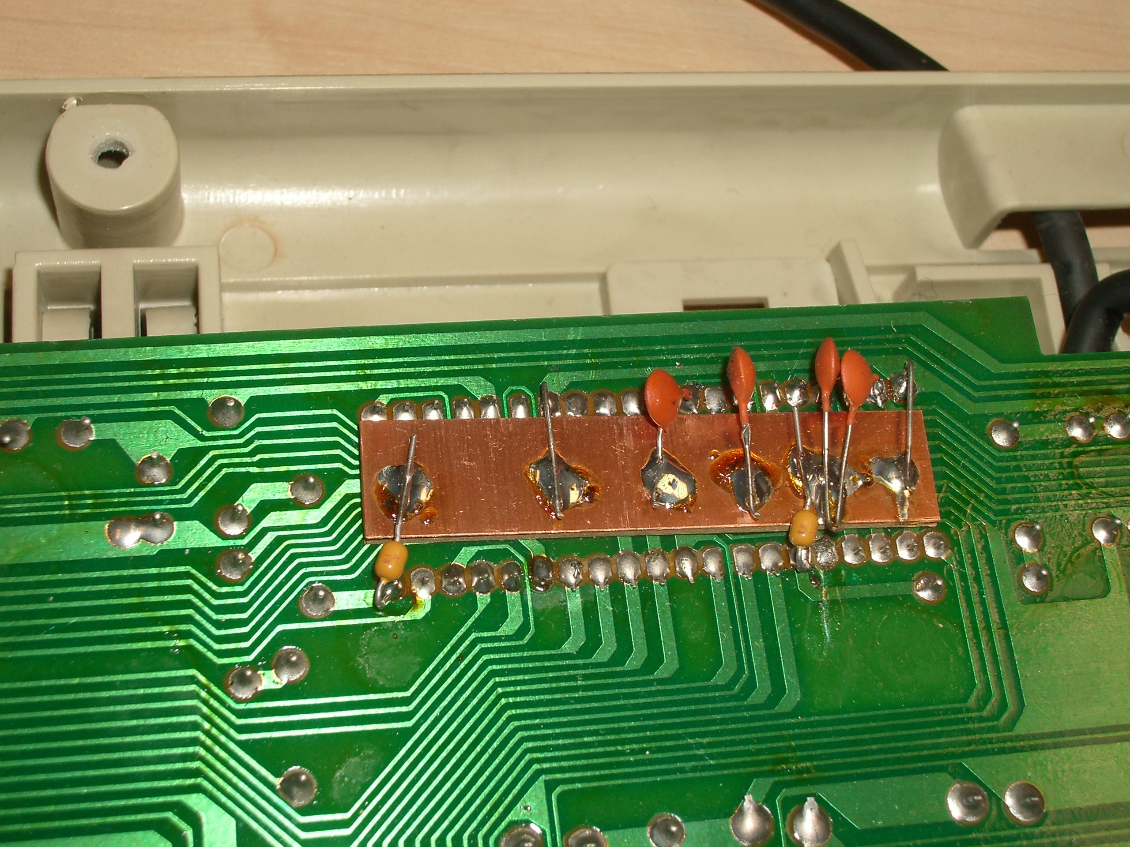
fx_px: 2024
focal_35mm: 62
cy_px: 424
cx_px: 565
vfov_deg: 23.7
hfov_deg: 31.2
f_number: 5.6
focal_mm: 10.2
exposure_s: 1/60
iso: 80
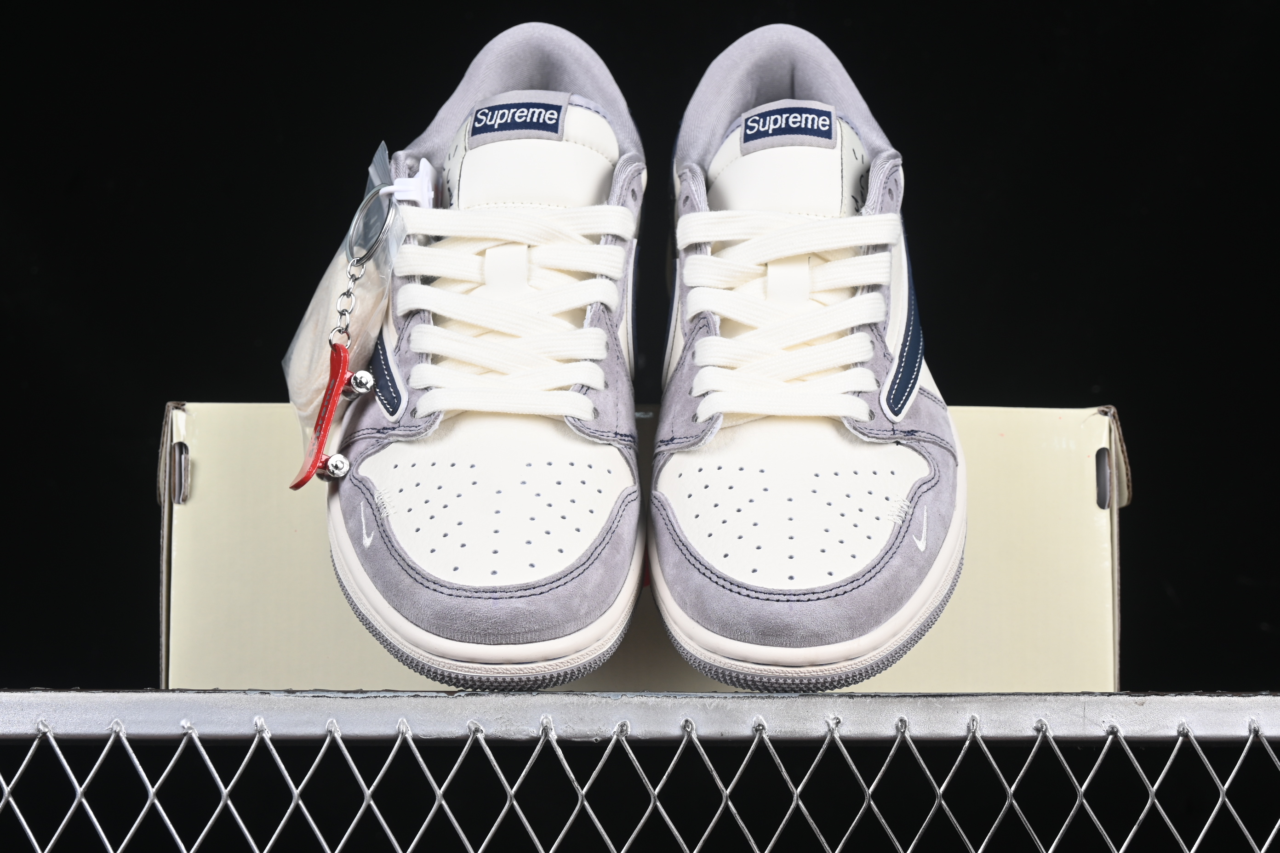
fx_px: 2666
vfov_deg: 18.2
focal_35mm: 75
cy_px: 426
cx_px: 640
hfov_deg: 27.0
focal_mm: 50
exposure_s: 1/80
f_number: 8
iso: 160
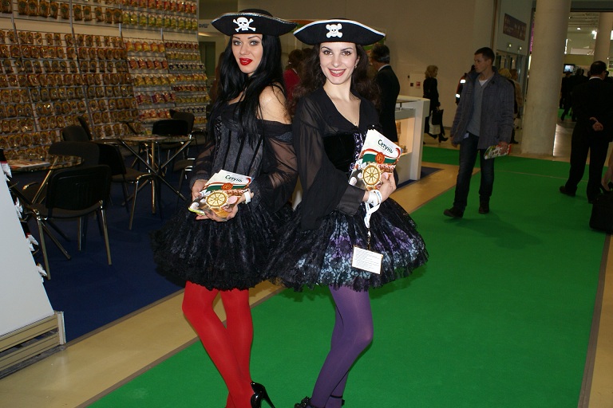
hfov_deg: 57.2
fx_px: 562
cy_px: 204
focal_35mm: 33
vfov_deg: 40.0
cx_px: 306
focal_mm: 22
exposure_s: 1/60
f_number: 5.6
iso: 400
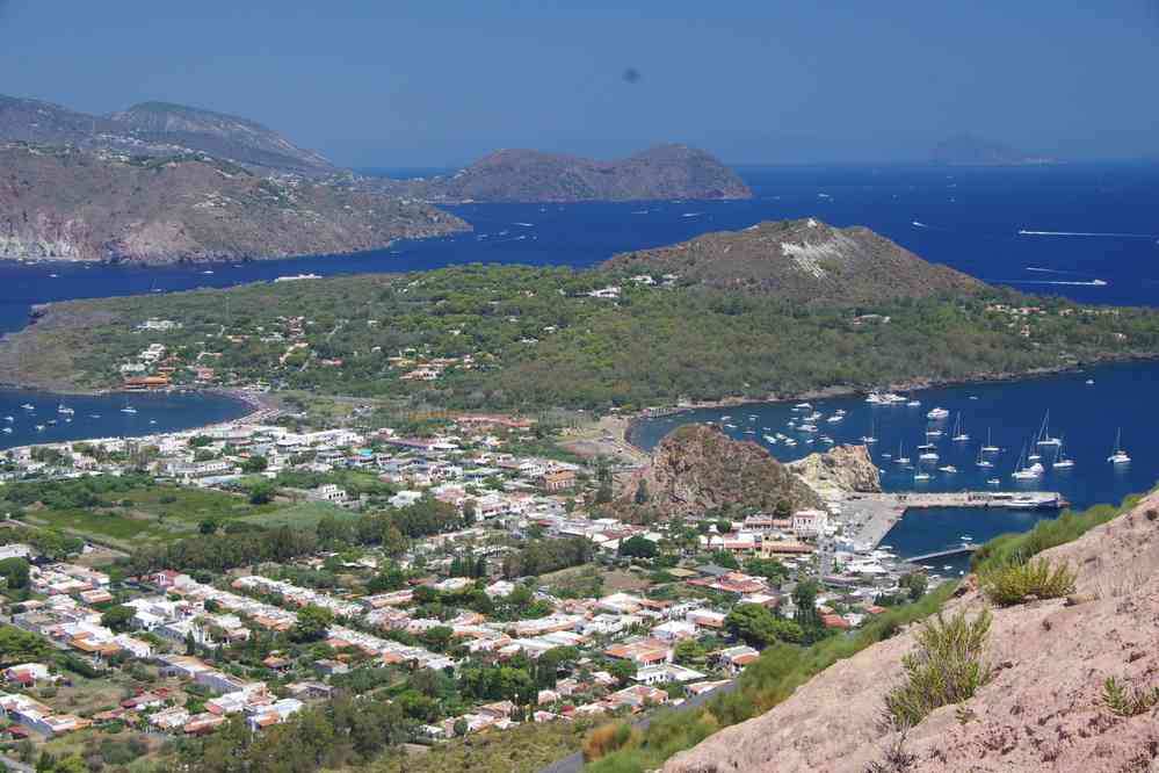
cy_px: 386
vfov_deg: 21.2
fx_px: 2060
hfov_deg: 31.4
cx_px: 580
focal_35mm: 64
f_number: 11
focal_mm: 42.5
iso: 200
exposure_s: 1/100
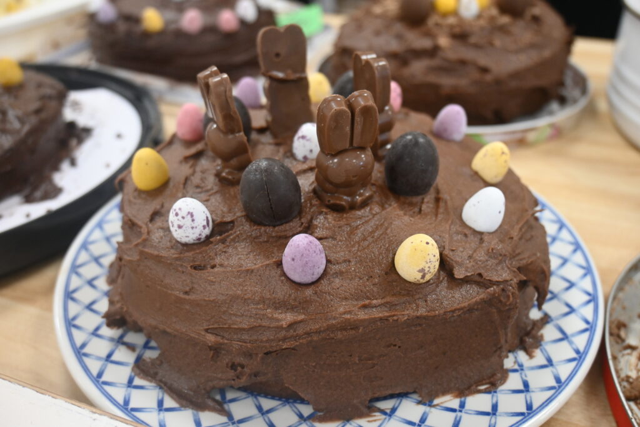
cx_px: 320
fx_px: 573
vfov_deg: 40.8
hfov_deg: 58.3
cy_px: 214
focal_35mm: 32
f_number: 4
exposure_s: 1/125
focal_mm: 21.5
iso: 1250
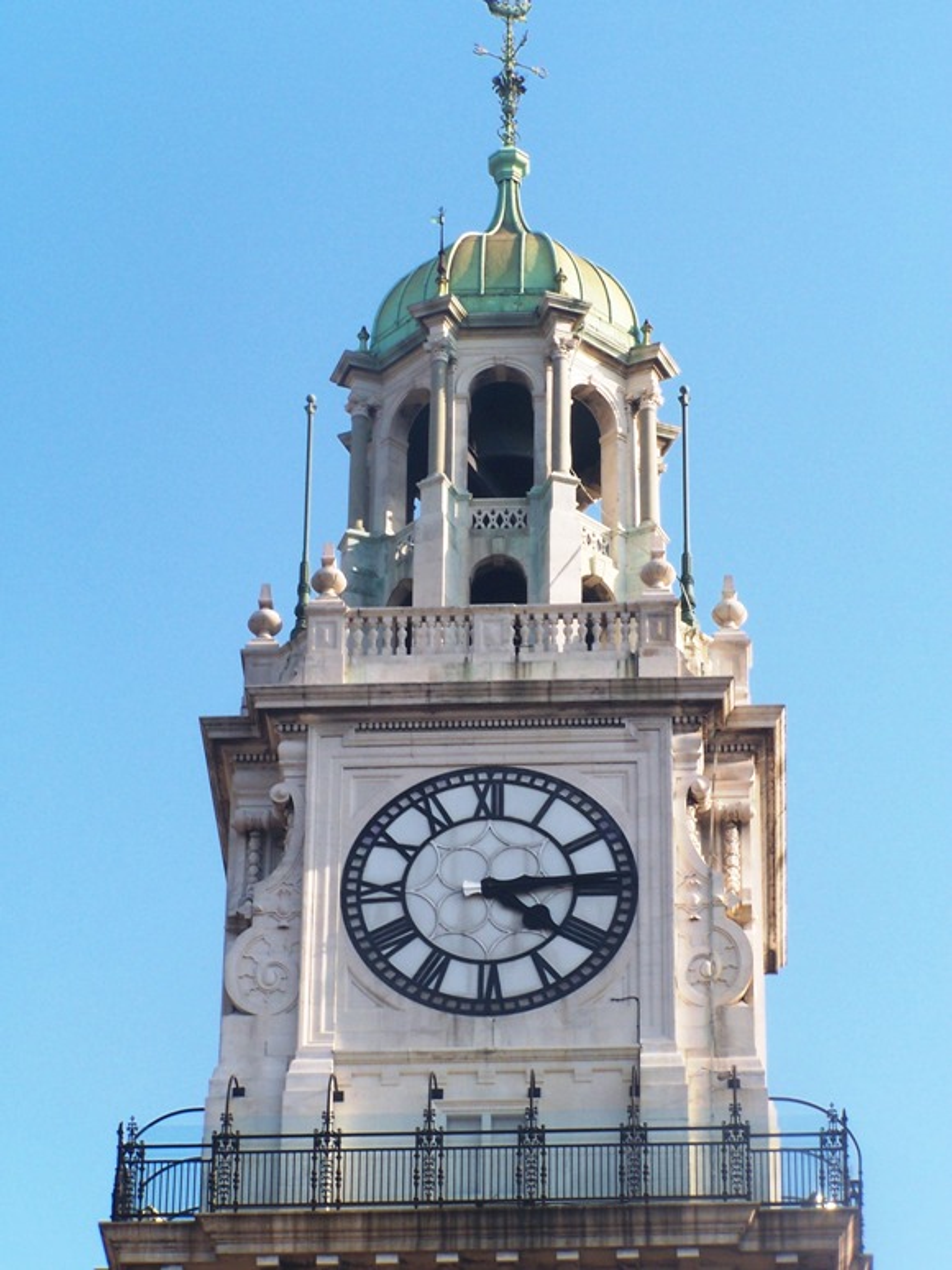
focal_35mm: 128
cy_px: 635
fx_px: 4692
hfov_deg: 11.6
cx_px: 476
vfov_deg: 15.4
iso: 80
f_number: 8
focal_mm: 21.2
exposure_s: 1/125
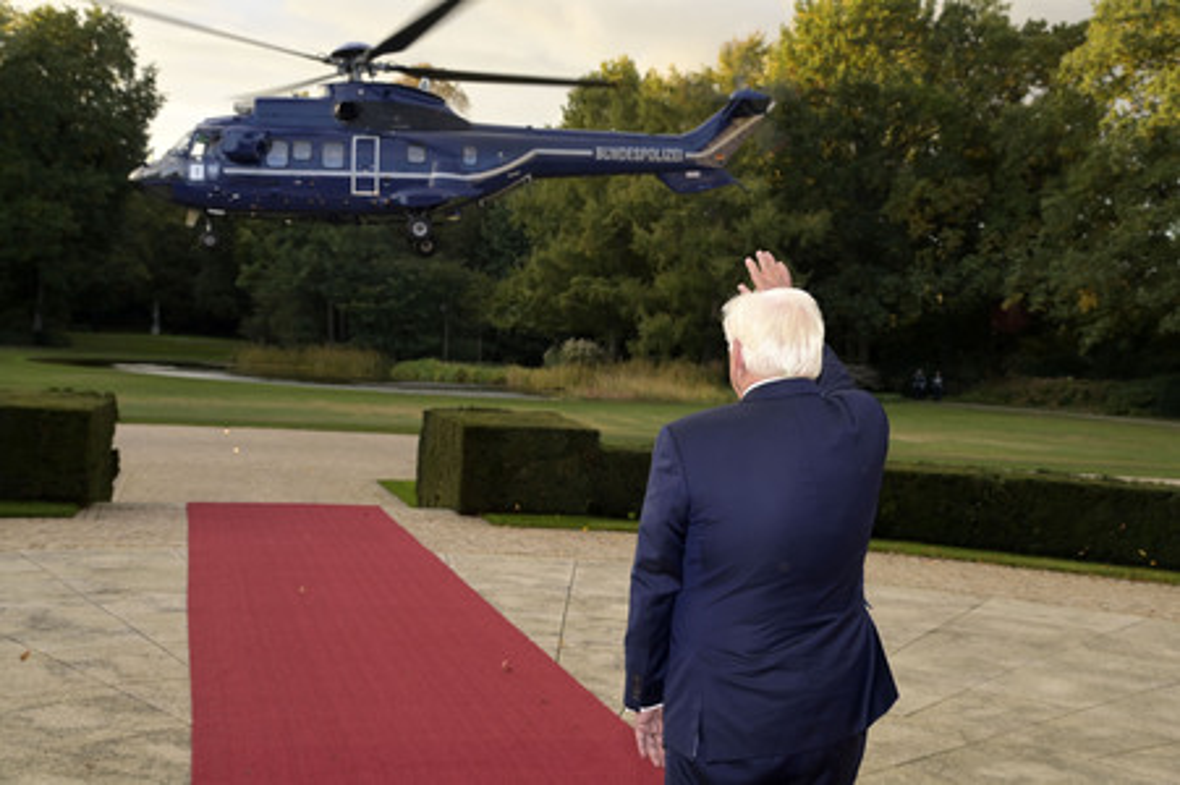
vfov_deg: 28.0
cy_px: 392
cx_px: 590
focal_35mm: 48
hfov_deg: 41.1
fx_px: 1572
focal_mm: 48
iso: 1000
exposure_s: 1/250
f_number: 6.3
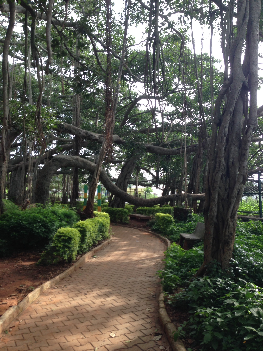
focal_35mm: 33
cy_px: 176
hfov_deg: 42.9
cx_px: 132
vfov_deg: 55.4
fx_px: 334
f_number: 2.4
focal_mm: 4.12
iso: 50
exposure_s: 1/218
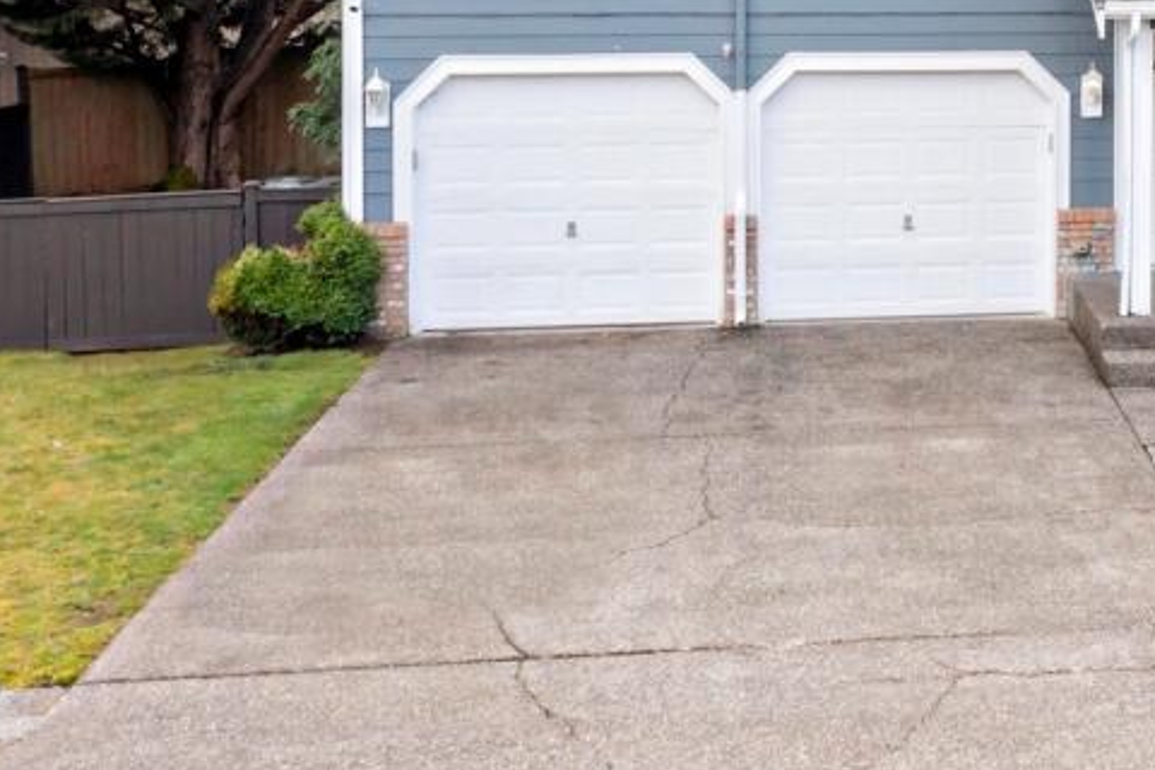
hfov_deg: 29.7
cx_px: 1161
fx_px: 2021
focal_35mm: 63
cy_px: -48
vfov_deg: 20.7
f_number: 10
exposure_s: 1/120
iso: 400
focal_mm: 10.26
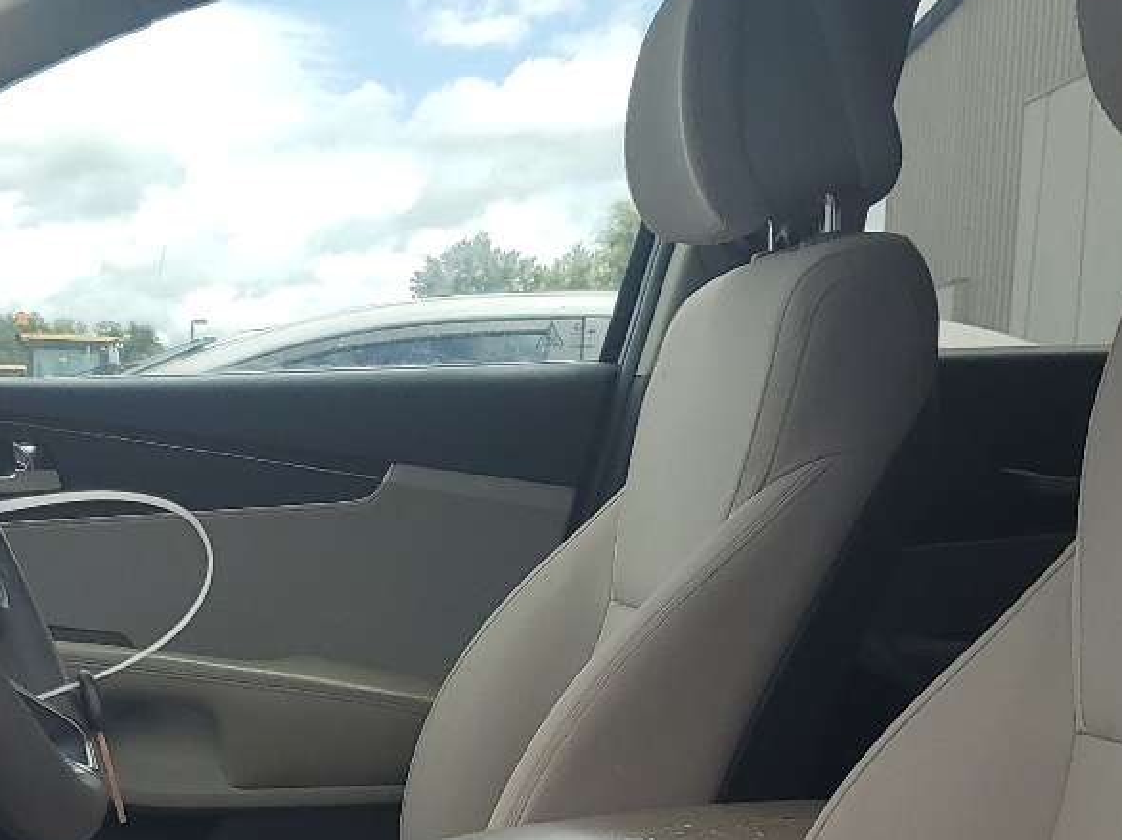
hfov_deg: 27.1
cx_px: 289
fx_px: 2300
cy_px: 842
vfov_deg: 20.1
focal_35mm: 71
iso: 50
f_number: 1.5
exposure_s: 1/1429
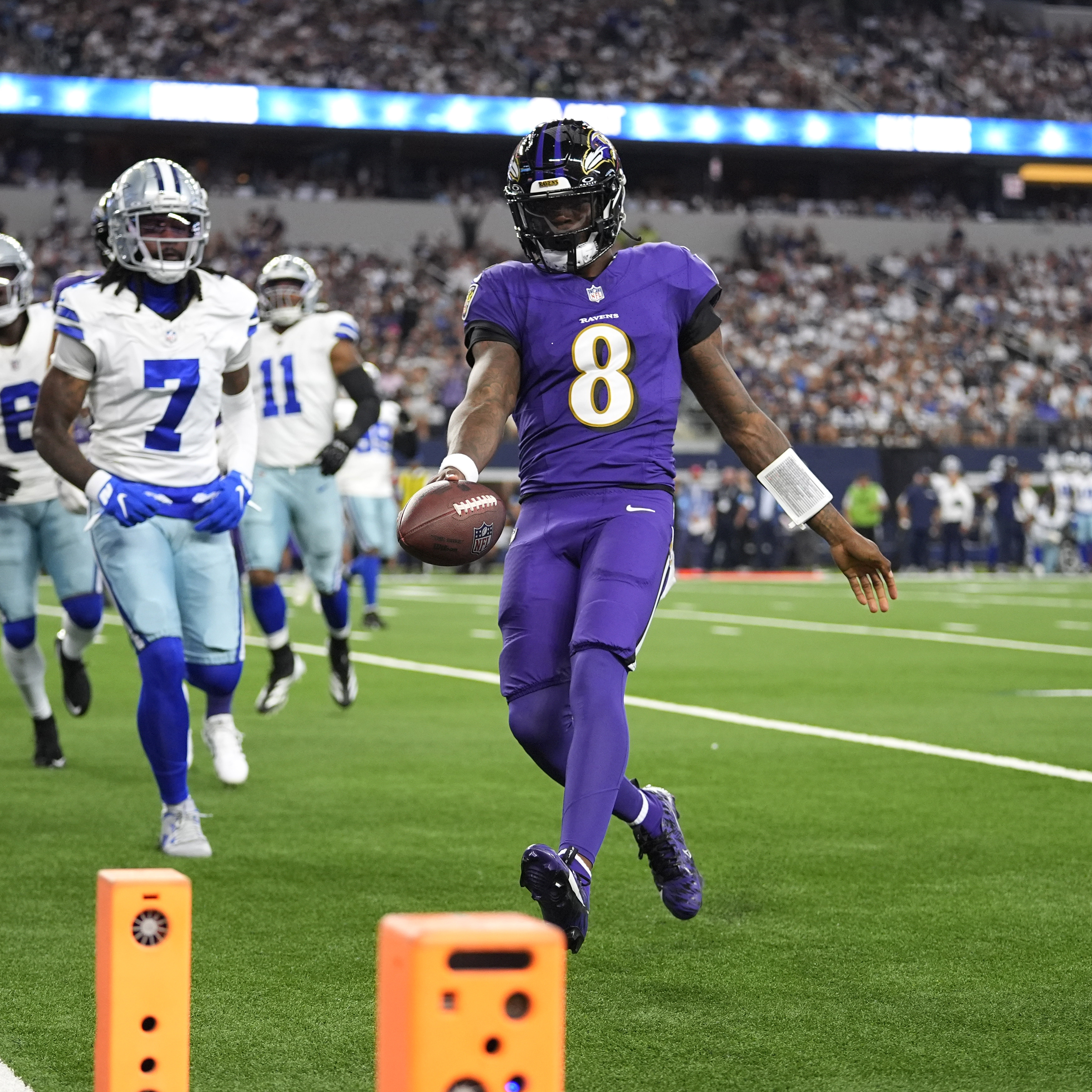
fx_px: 3640
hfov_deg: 17.1
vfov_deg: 17.1
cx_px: 562
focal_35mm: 102
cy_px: 623
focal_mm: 70
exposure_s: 1/2000
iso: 2500
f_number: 2.8
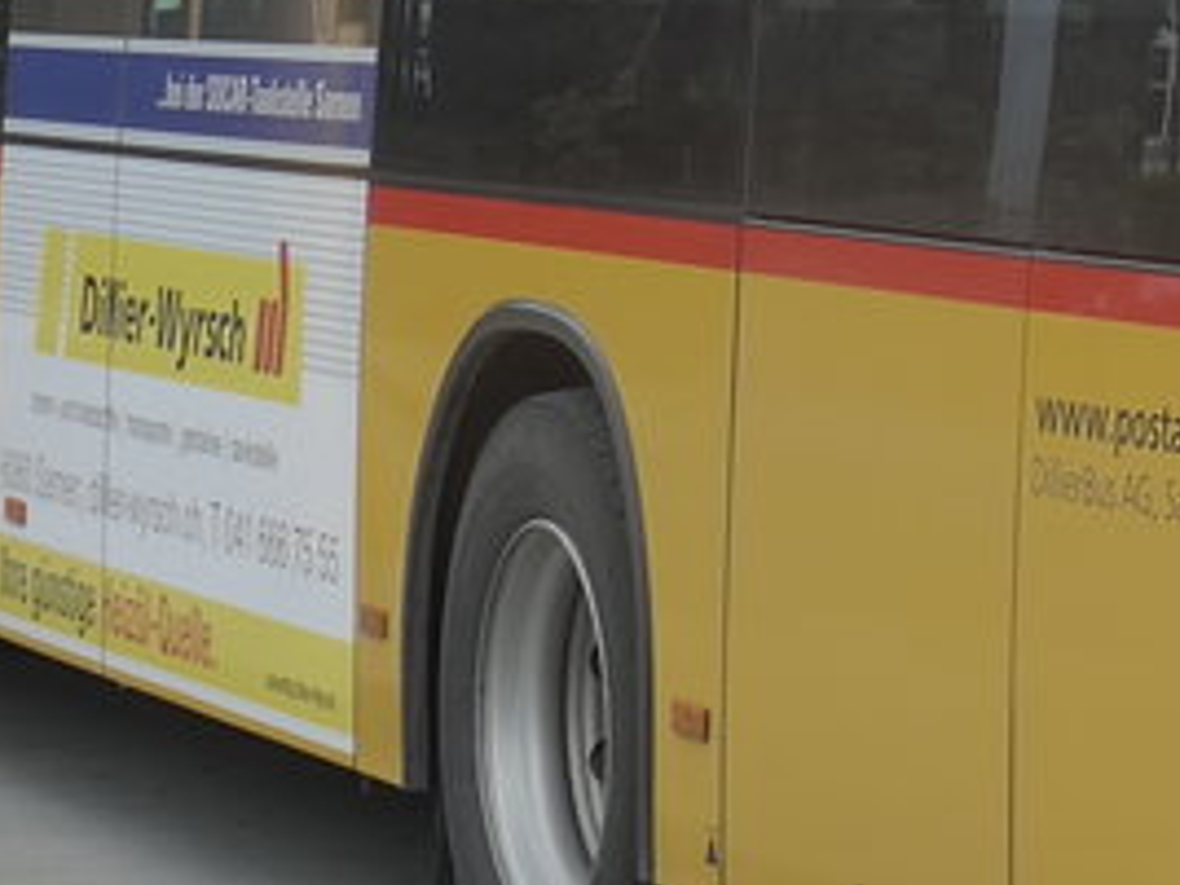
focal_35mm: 197
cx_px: 1435
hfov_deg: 9.9
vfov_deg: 7.5
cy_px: -233
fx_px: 6715
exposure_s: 1/640
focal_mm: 9
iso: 160
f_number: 3.5
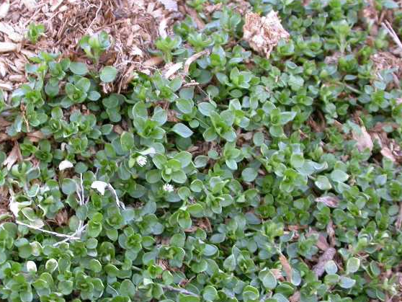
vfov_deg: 17.2
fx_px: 999
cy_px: 176
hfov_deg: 22.7
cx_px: 139
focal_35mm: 86
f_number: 3.1
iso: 100
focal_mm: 12.4
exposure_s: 1/42
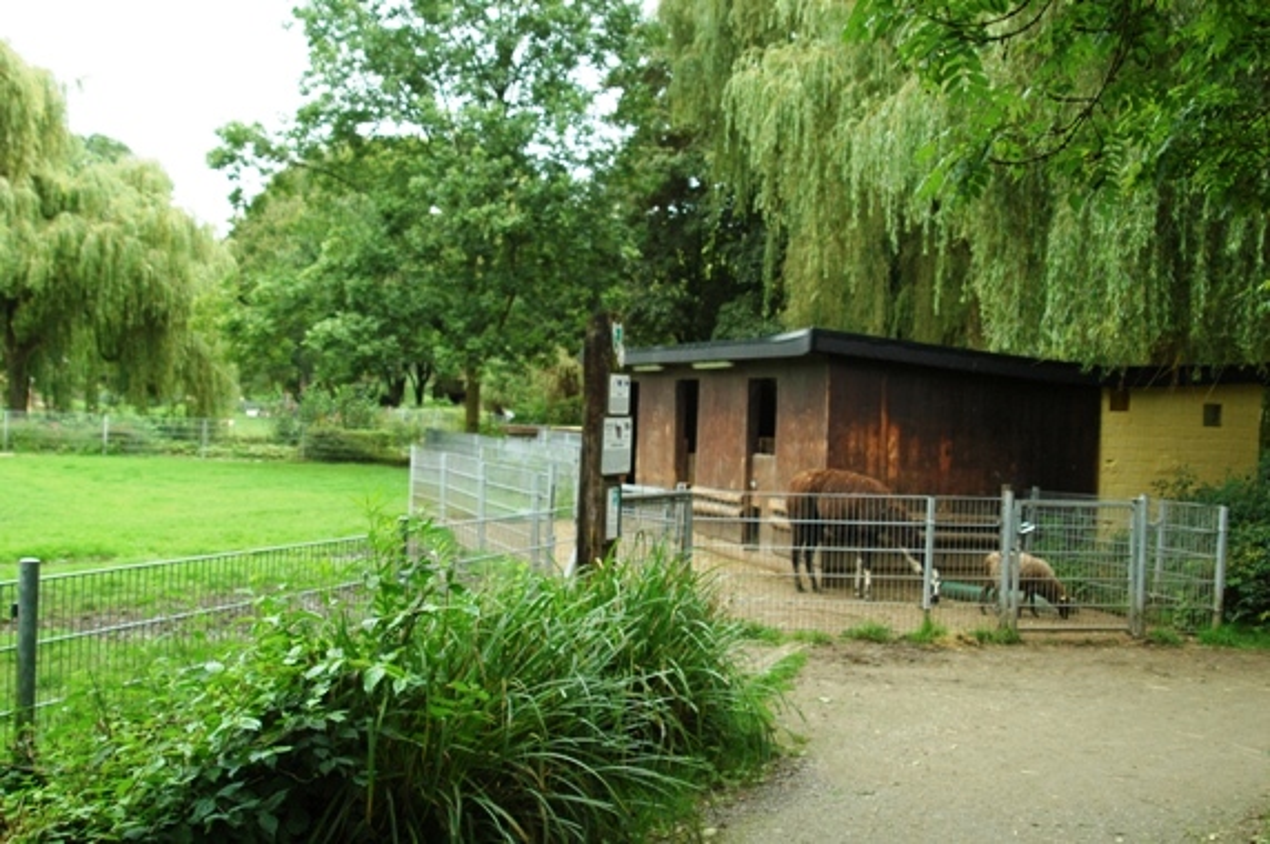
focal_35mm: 42
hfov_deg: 46.4
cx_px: 635
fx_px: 1480
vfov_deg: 31.8
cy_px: 422
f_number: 5
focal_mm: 28
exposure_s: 1/640
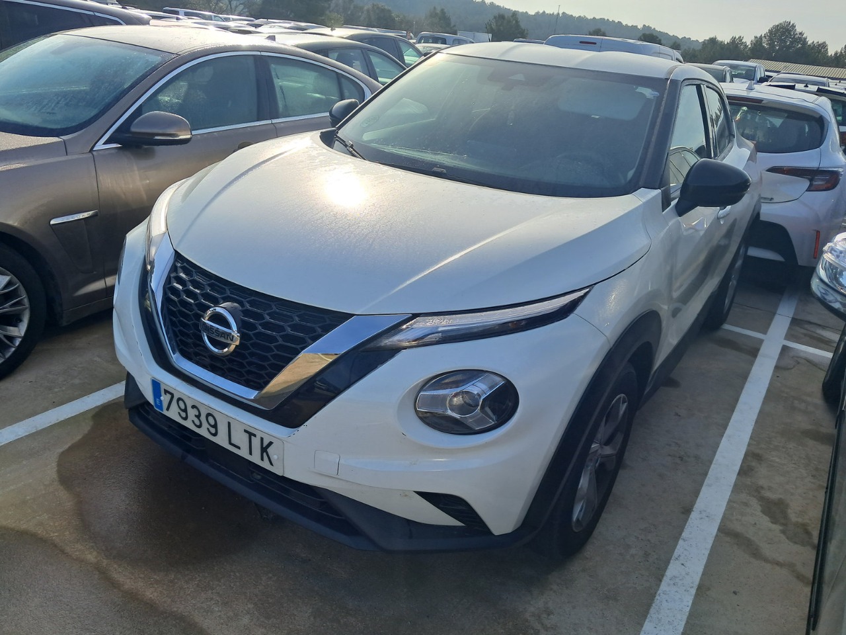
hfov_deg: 65.3
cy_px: 318
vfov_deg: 51.4
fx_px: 660
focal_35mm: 27
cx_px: 423
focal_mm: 4
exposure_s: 1/797
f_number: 1.8
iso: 50
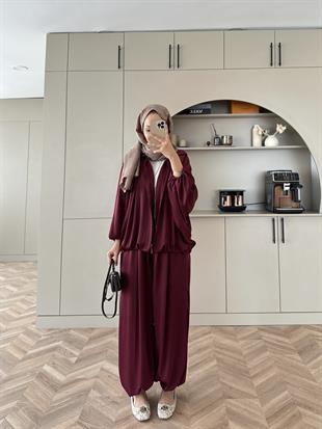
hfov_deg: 56.8
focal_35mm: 24
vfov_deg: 71.6
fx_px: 298
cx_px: 161
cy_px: 214
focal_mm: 6.86
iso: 200
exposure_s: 1/121
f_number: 1.78
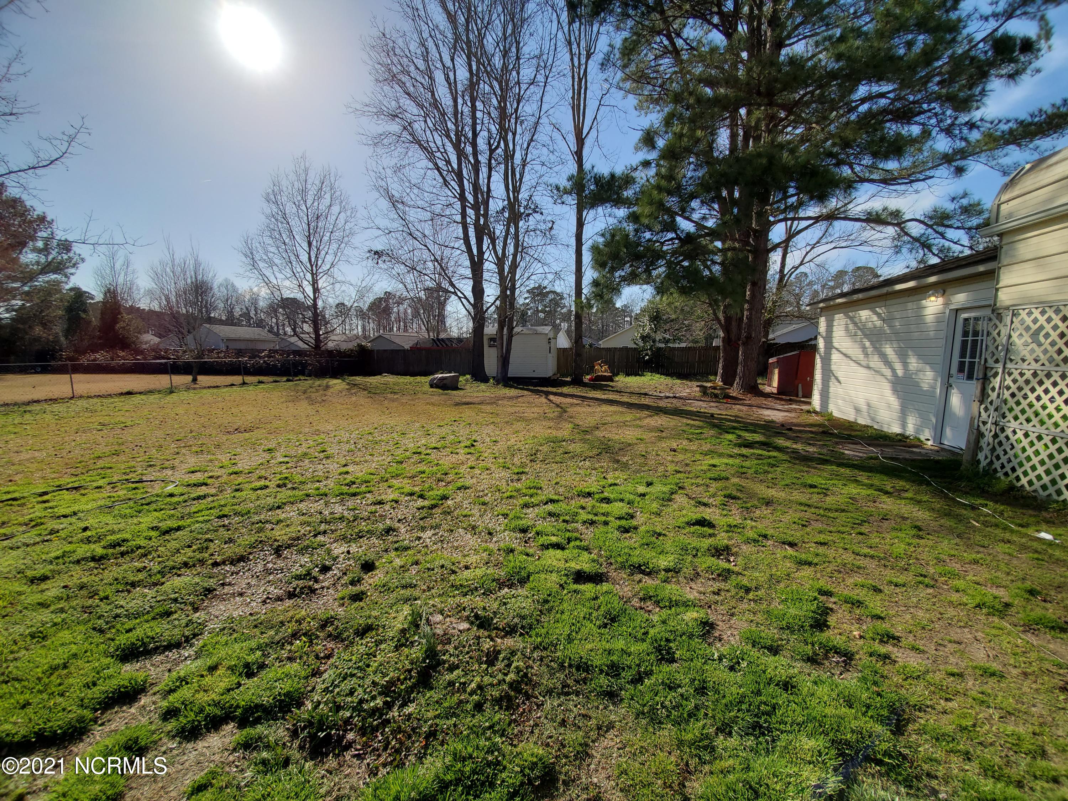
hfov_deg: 106.2
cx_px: 534
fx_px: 401
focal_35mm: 13
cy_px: 400
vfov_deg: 89.9
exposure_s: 1/1554
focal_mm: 1.8
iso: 50
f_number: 2.2
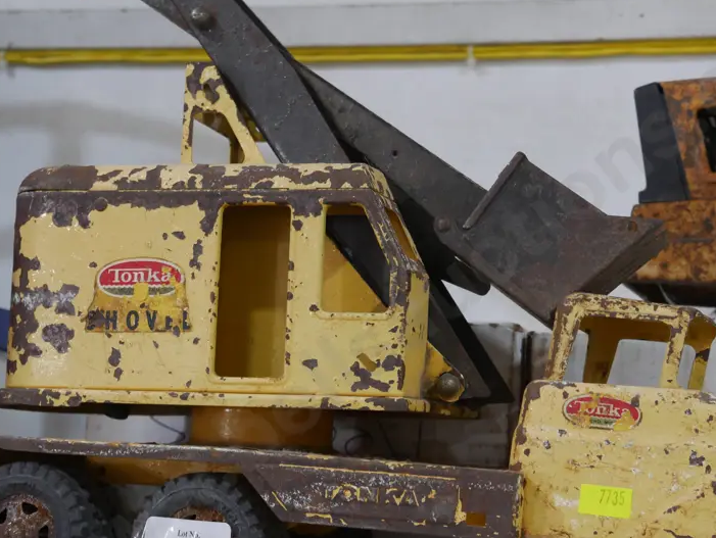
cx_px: 459
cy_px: 286
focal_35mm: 73
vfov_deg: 20.2
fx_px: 1511
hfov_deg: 26.5
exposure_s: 1/60
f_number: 5.3
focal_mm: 25
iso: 1000
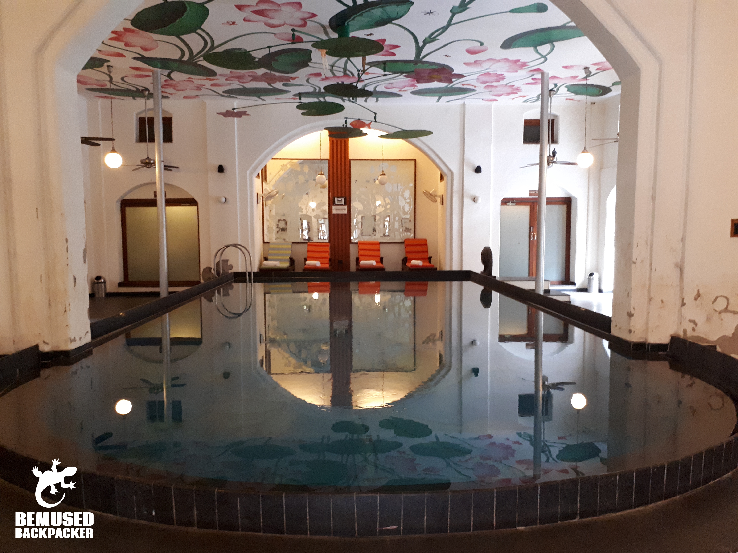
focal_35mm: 27
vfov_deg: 51.4
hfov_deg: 65.3
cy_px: 276
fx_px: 576
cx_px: 369
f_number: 1.9
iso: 400
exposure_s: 1/17
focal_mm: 3.6
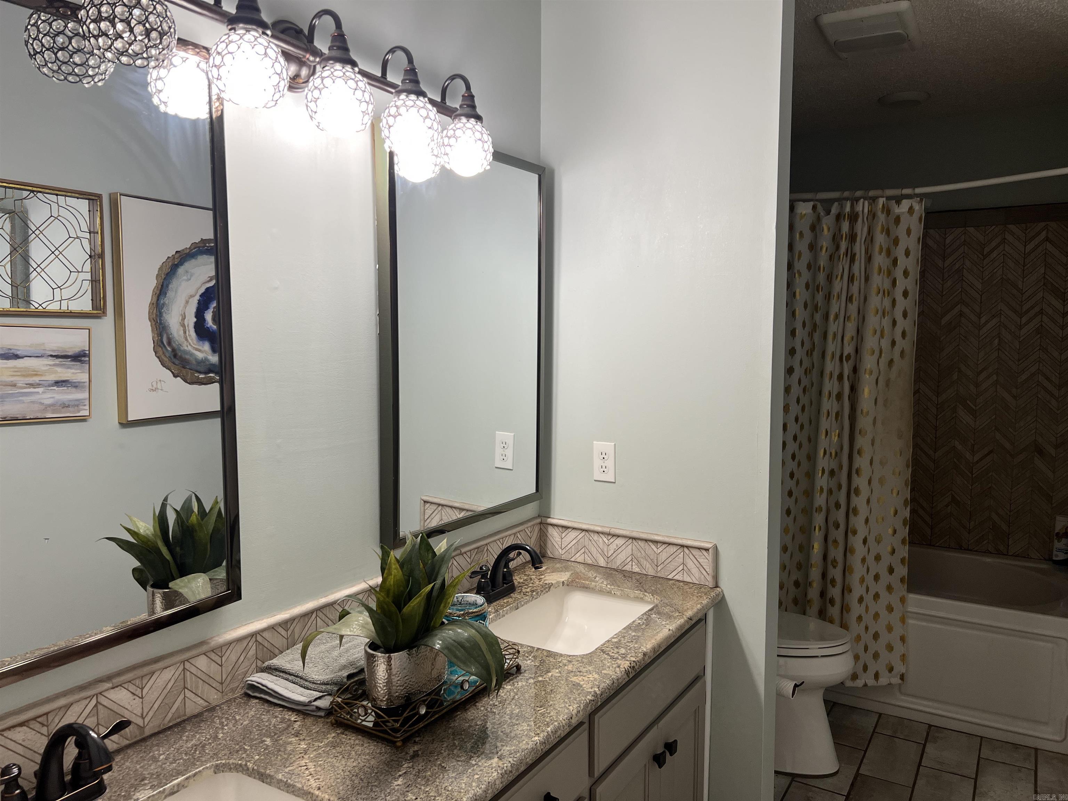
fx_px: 802
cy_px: 400
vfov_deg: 53.1
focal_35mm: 26
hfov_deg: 67.3
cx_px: 534
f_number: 1.5
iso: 64
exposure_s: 1/60
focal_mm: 5.7
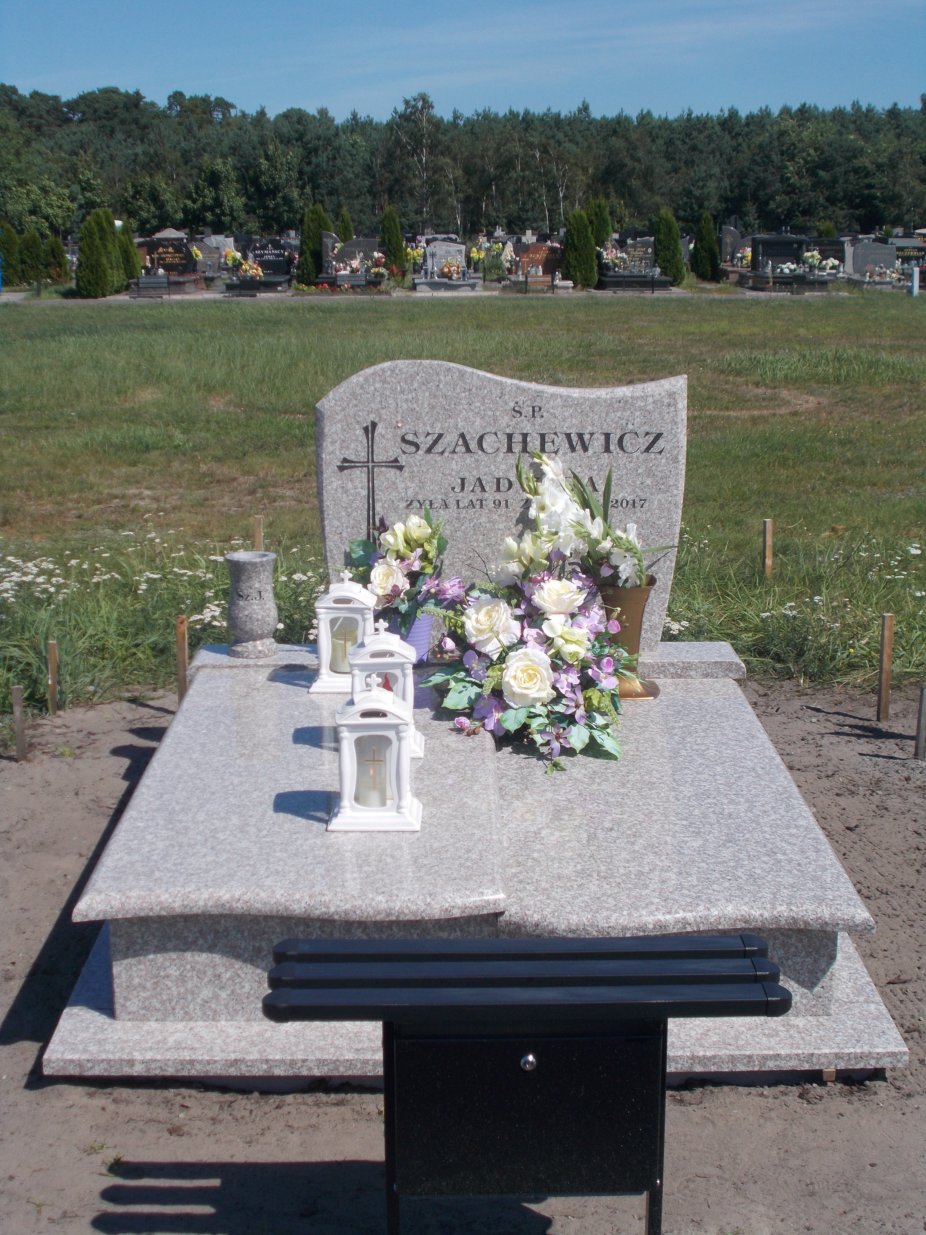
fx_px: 1783
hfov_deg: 29.1
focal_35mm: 50
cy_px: 618
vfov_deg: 38.2
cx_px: 463
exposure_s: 1/125
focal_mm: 9
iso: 80
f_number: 11.3
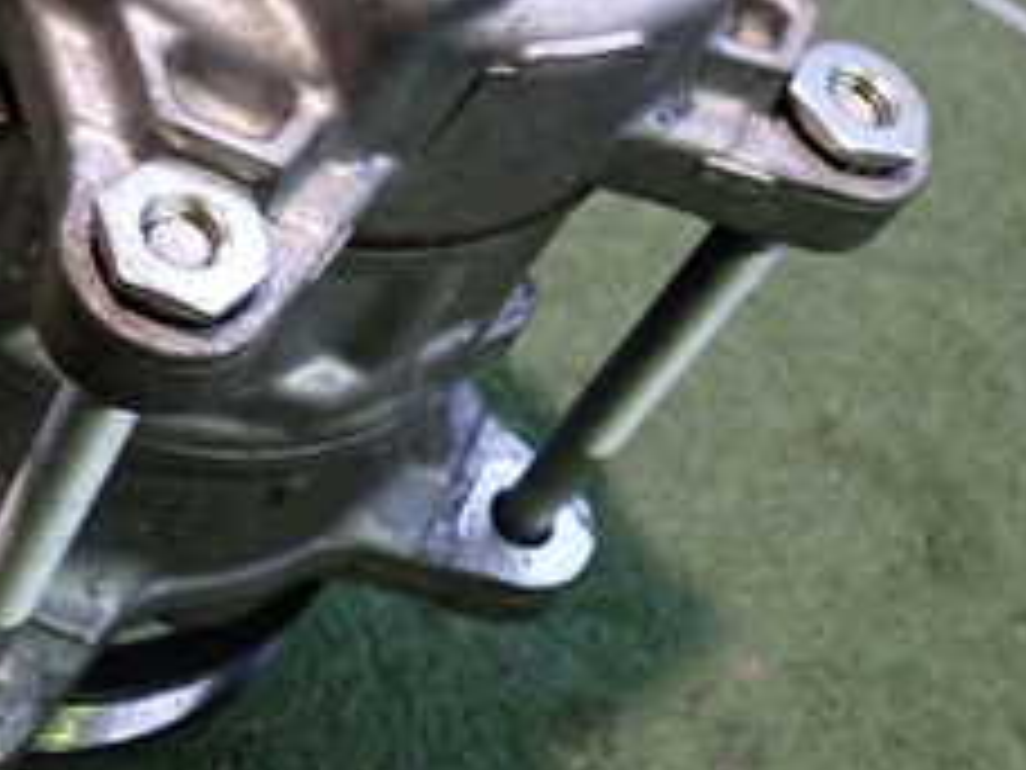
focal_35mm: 79
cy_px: 72
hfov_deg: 24.5
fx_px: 2342
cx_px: 266
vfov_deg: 18.3
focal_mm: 5.4
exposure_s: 1/30
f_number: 2.3
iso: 400
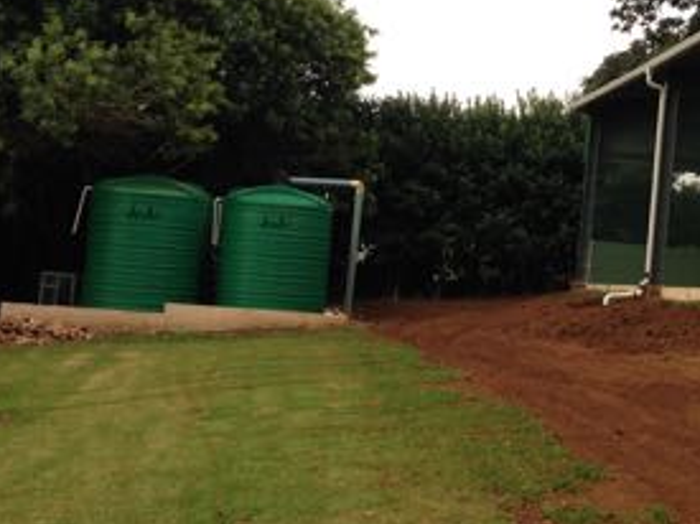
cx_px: 569
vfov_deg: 22.9
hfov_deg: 29.5
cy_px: 224
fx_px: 1294
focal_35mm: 64
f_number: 2.4
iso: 50
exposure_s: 1/174
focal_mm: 4.12
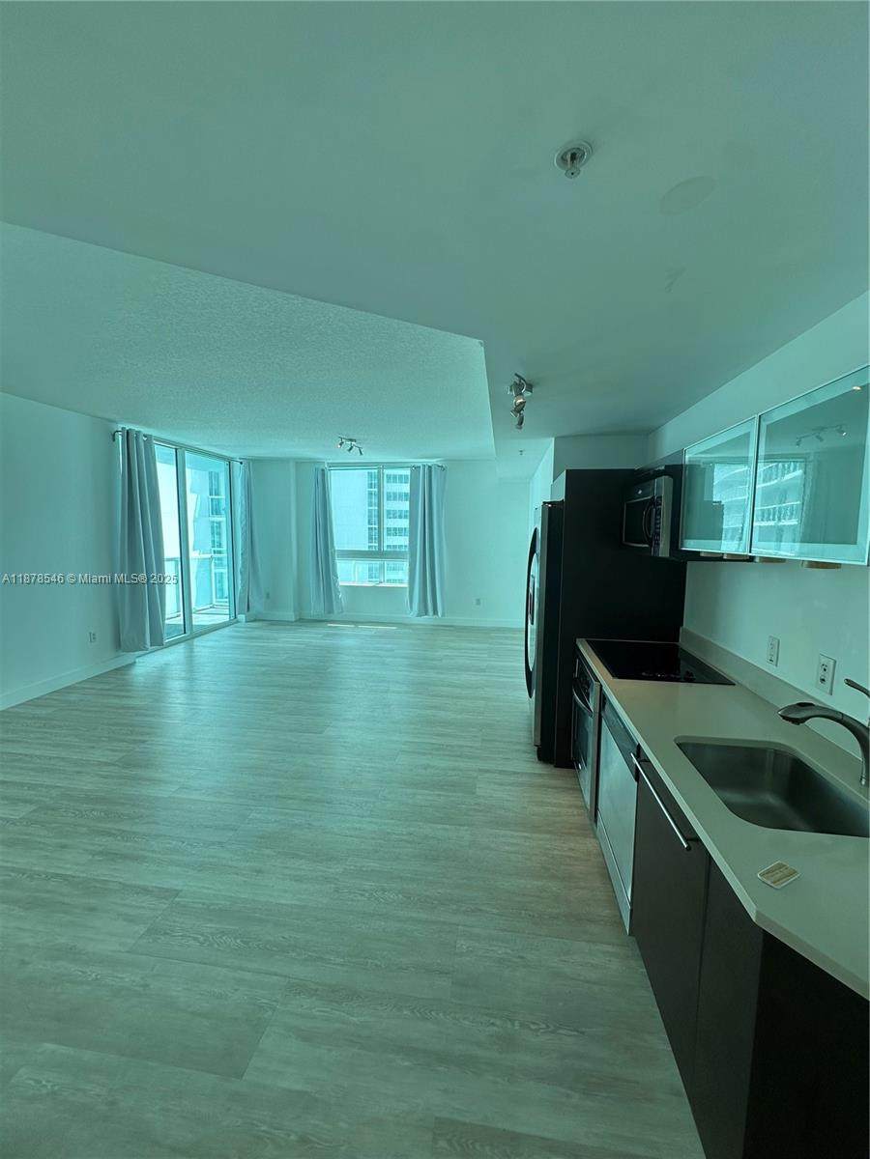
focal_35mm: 14
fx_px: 469
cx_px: 435
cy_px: 580
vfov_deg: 102.1
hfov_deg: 85.7
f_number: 2.2
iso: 40
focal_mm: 2.22
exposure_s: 1/173
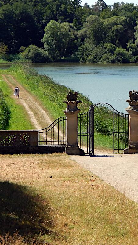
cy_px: 123
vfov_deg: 15.3
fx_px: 910
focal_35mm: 140
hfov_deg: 8.7
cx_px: 90
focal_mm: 15.3
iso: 125
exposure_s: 1/800
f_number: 4.3
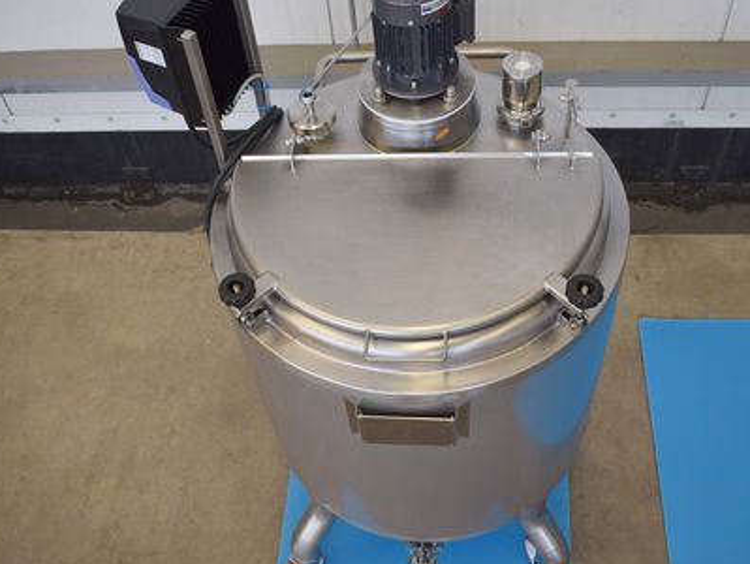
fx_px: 846
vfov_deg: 36.8
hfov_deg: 47.8
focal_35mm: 39
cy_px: 241
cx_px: 385
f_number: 4
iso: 400
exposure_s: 1/60
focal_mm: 18
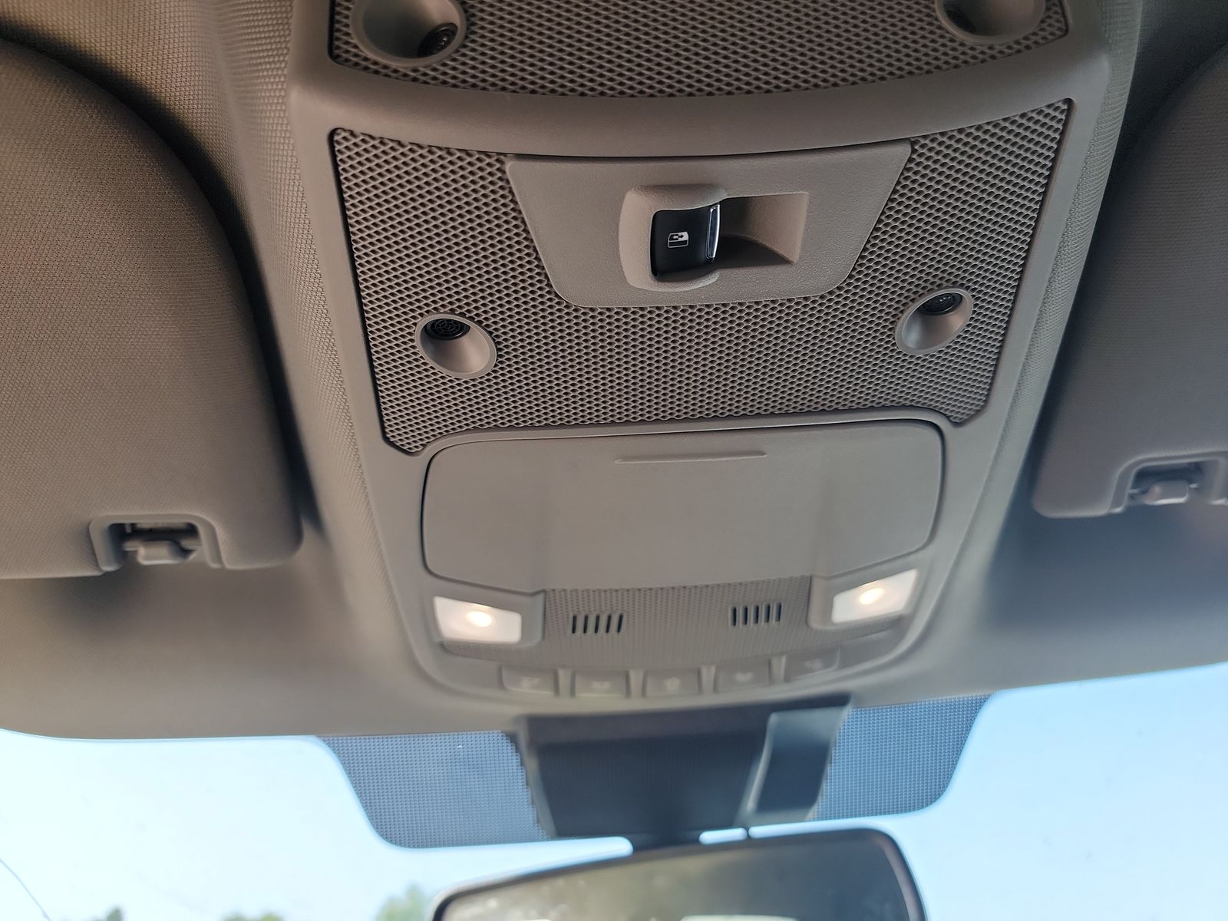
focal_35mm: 24
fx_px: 851
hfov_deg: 71.6
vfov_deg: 56.8
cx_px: 614
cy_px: 460
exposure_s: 1/119
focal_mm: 6.7
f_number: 1.8
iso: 96
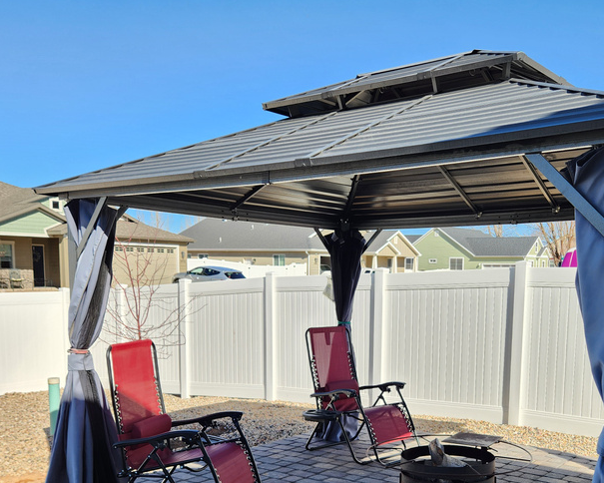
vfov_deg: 38.4
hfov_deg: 47.5
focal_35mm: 38
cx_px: 380
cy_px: 347
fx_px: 679
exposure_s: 1/692
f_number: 1.8
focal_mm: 5.4
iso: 20
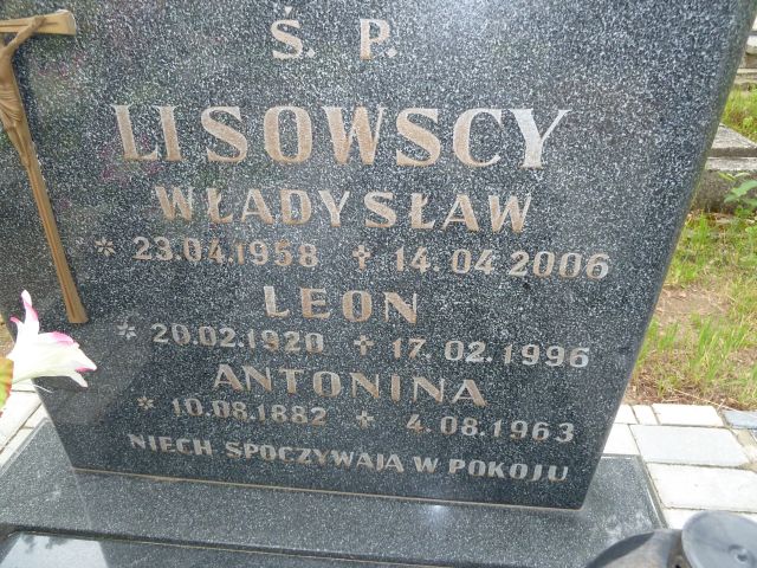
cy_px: 284
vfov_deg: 54.9
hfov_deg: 69.4
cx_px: 378
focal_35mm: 25
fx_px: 547
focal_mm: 4.1
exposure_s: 1/30
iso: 160
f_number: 3.3
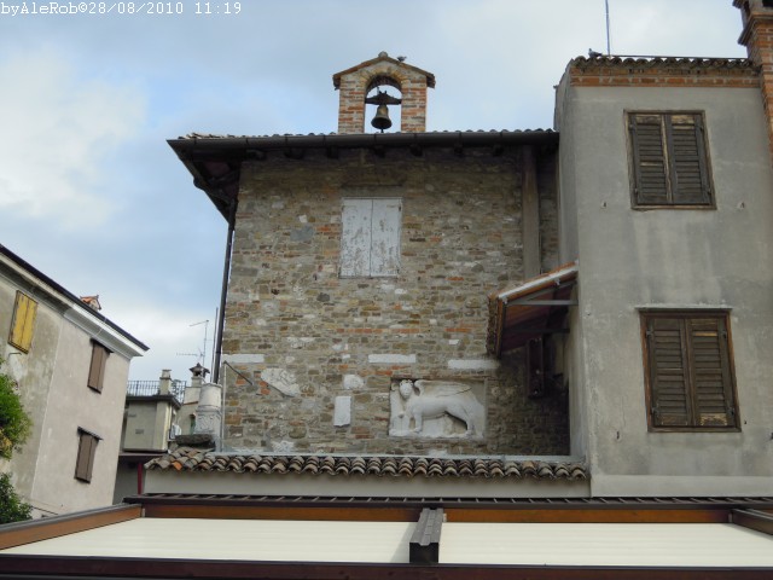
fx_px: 916
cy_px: 290
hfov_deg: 45.8
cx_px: 386
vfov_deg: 35.1
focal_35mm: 41
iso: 100
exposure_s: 1/800
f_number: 3.2
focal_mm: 7.3
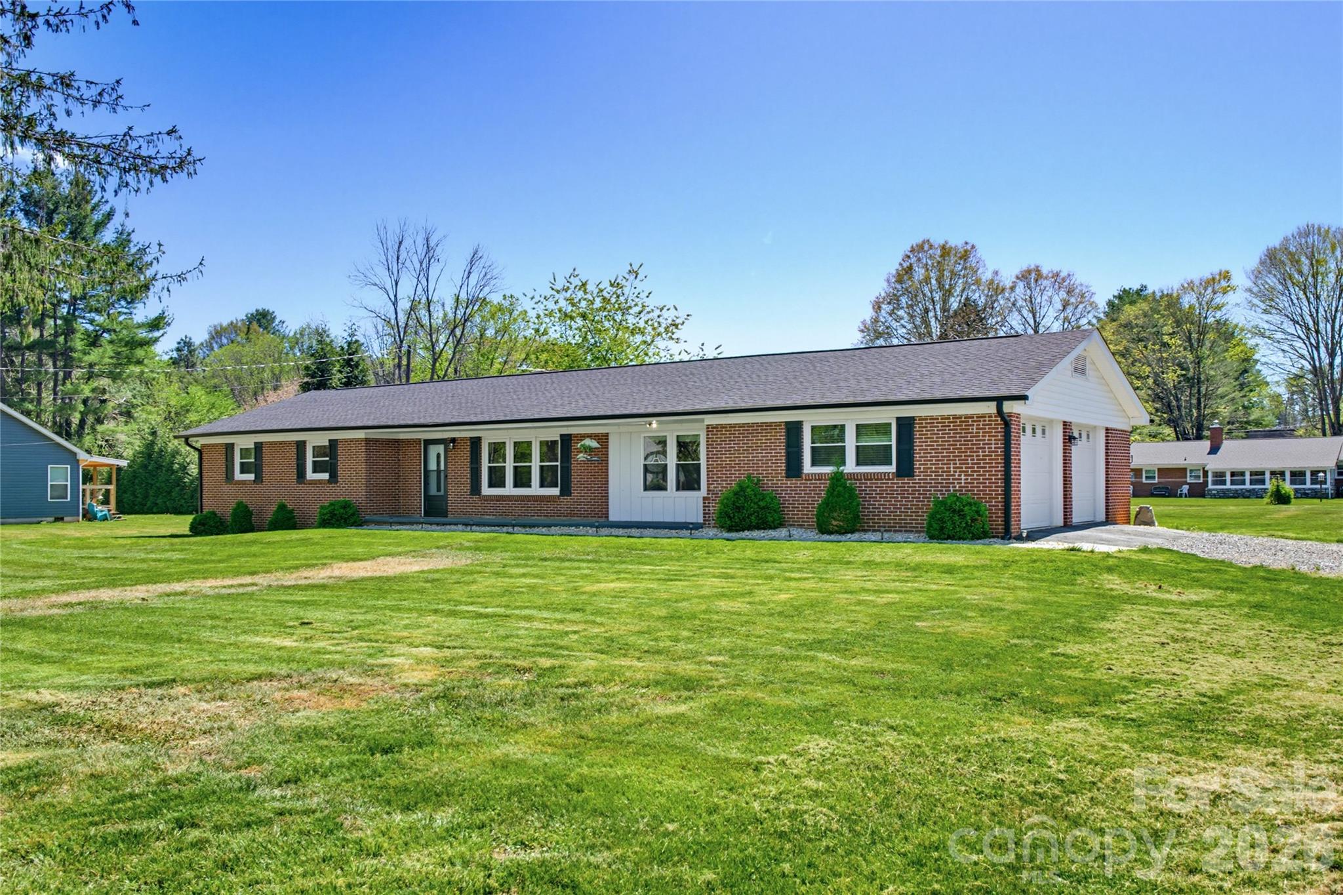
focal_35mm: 30
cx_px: 672
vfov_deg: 43.6
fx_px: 1119
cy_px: 448
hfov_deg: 61.9
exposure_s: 1/100
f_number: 8
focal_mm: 20
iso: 100
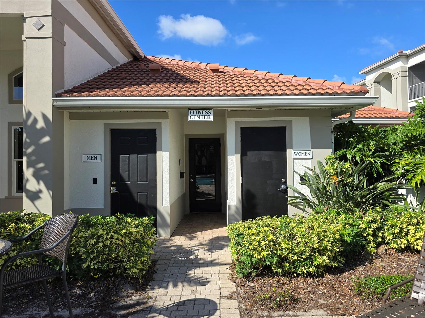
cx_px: 212
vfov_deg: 58.9
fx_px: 282
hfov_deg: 73.9
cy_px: 159
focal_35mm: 23
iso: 12
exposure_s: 1/568
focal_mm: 6.3
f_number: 1.7
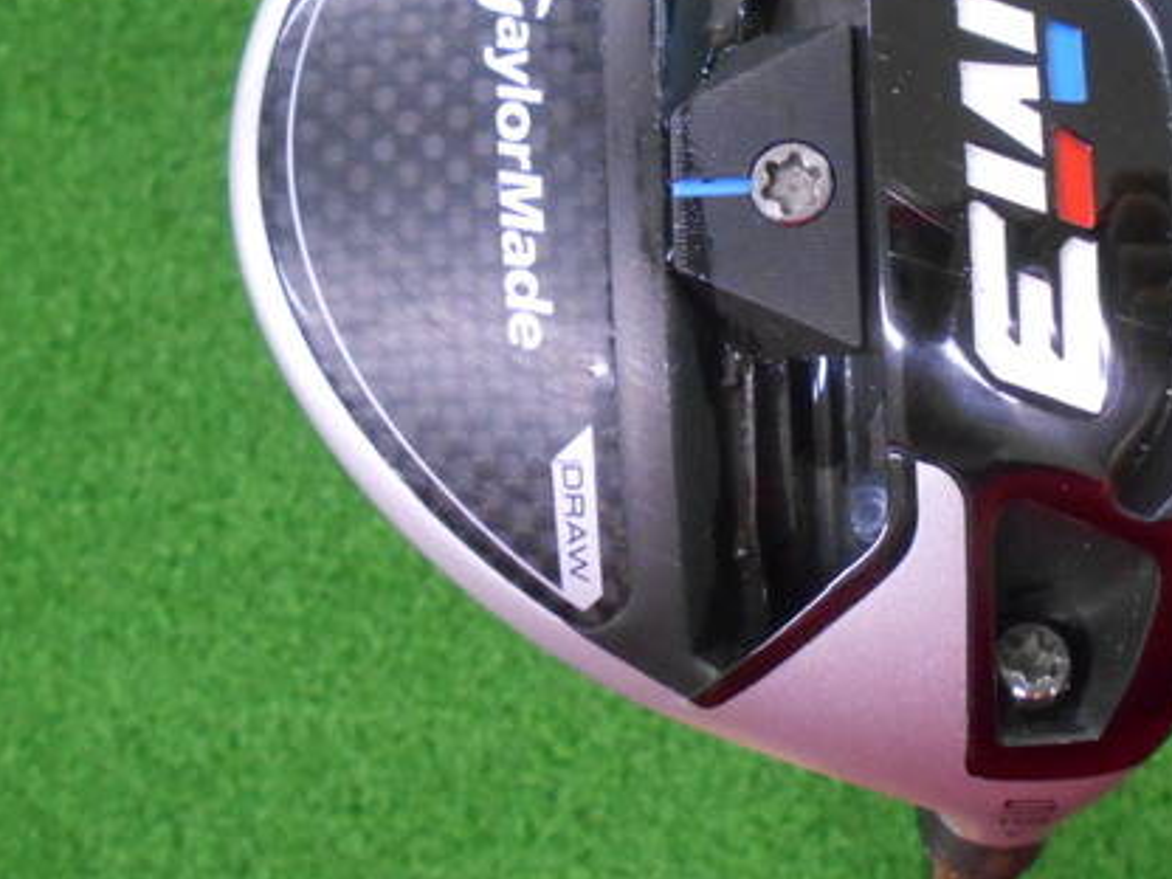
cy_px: 273
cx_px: 783
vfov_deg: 35.5
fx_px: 1354
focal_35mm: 40
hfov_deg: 46.1
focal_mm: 4.6
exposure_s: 1/60
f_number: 3.2
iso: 800
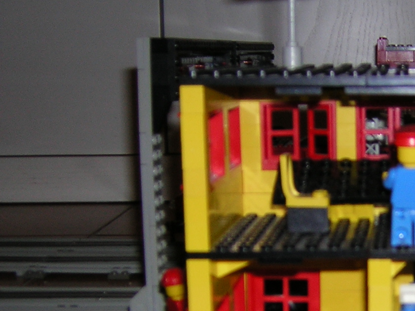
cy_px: 276
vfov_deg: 17.3
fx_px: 1007
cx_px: 403
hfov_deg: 22.5
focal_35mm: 84
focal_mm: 5.6
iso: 50
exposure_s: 1/60.1
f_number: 2.8
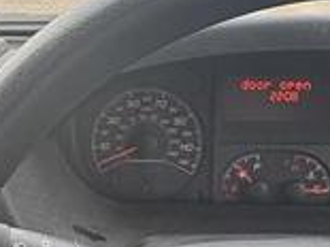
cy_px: 211
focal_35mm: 81
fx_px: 772
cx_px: 89
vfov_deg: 18.0
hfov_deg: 23.9
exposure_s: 1/99
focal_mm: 2.22
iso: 100
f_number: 2.2
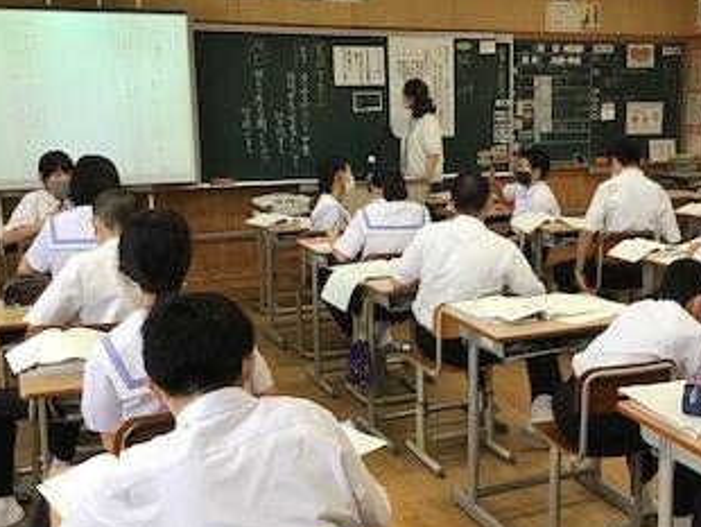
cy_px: 240
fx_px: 973
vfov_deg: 30.3
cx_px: 495
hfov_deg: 38.9
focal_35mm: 48
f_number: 2.4
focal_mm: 3.3
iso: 25
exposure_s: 1/30
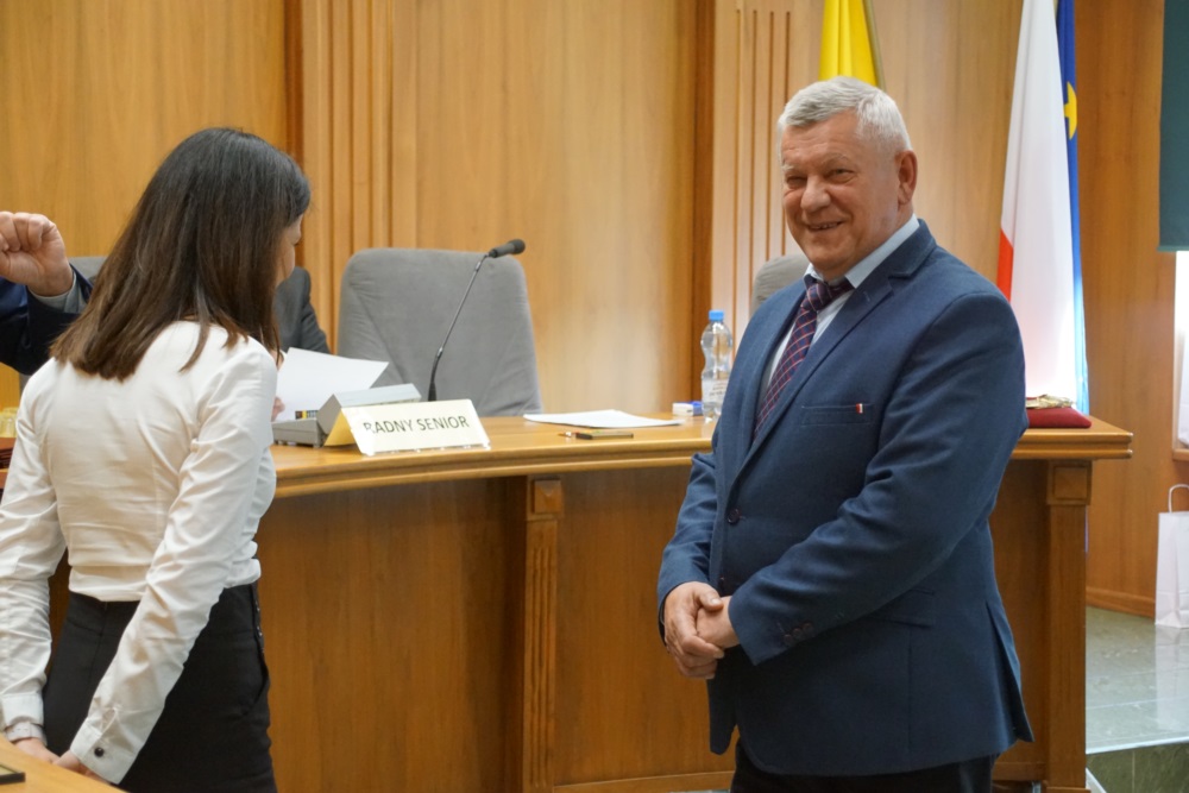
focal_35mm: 82
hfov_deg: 24.6
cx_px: 594
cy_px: 396
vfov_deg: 16.6
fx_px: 2725
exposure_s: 1/125
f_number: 5
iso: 3200
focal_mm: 55
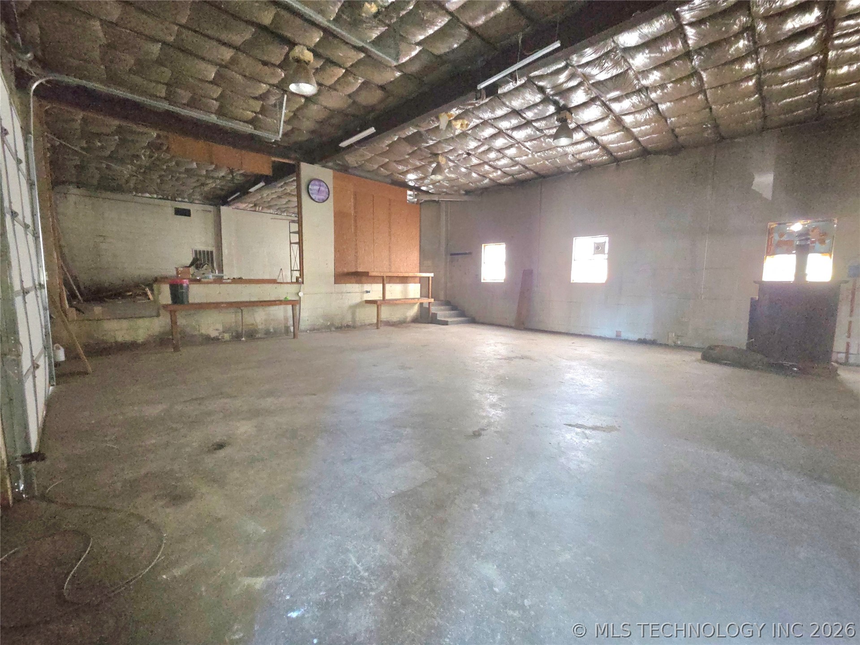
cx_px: 430
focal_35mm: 13
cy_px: 322
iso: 640
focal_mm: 2.2
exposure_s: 1/22.1
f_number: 2.2
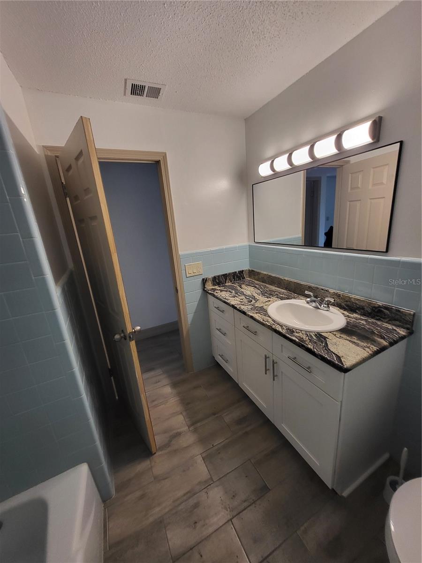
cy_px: 282
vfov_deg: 106.2
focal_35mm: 13
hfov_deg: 89.9
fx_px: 211
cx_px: 211
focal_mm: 1.74
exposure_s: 1/60
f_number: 2.2
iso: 125
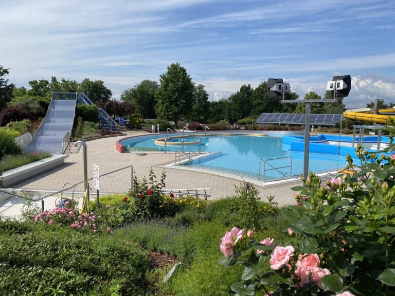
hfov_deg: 67.3
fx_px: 297
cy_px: 148
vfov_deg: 53.1
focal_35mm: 26
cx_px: 198
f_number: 1.8
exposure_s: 1/4274
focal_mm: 4.25
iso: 32
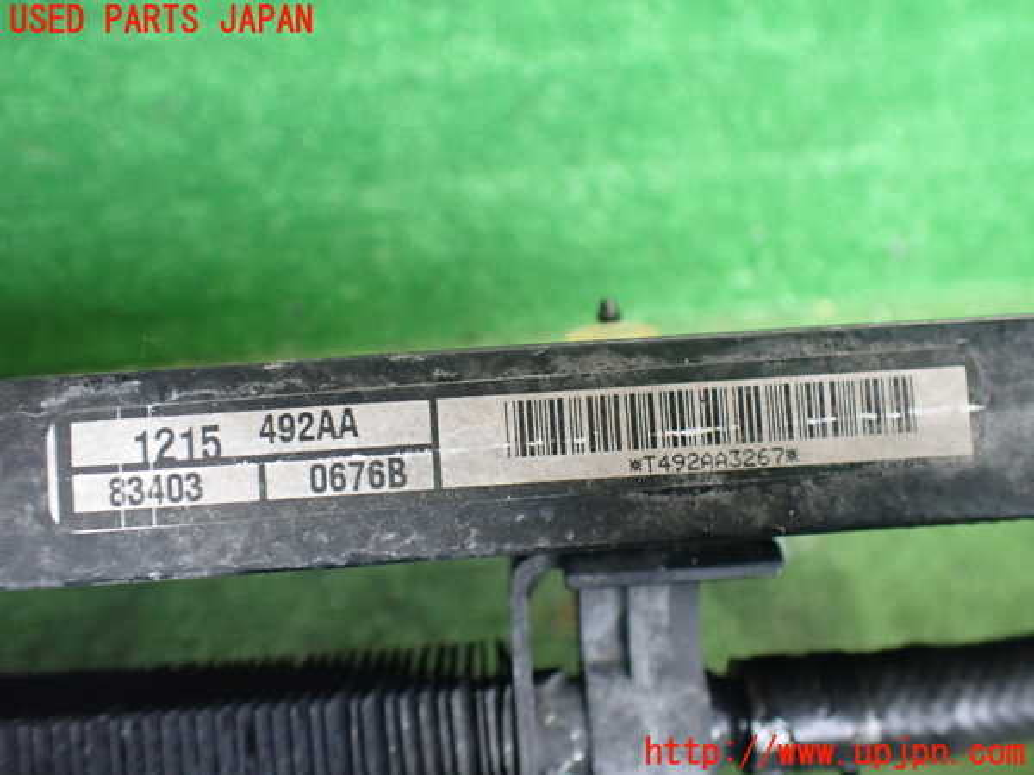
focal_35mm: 30
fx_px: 896
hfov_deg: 60.0
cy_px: 388
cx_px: 517
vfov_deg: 46.8
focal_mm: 5.4
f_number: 2.3
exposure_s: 1/100
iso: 800
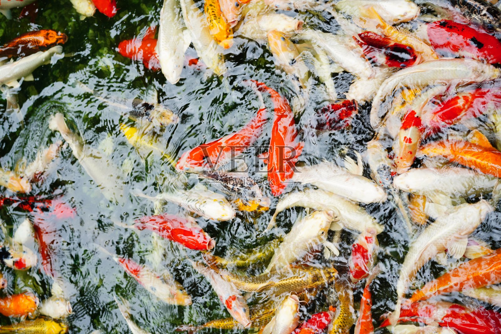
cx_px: 250
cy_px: 167
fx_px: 557
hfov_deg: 48.5
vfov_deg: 33.4
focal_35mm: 40
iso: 100
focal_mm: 40
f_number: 4
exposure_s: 1/80
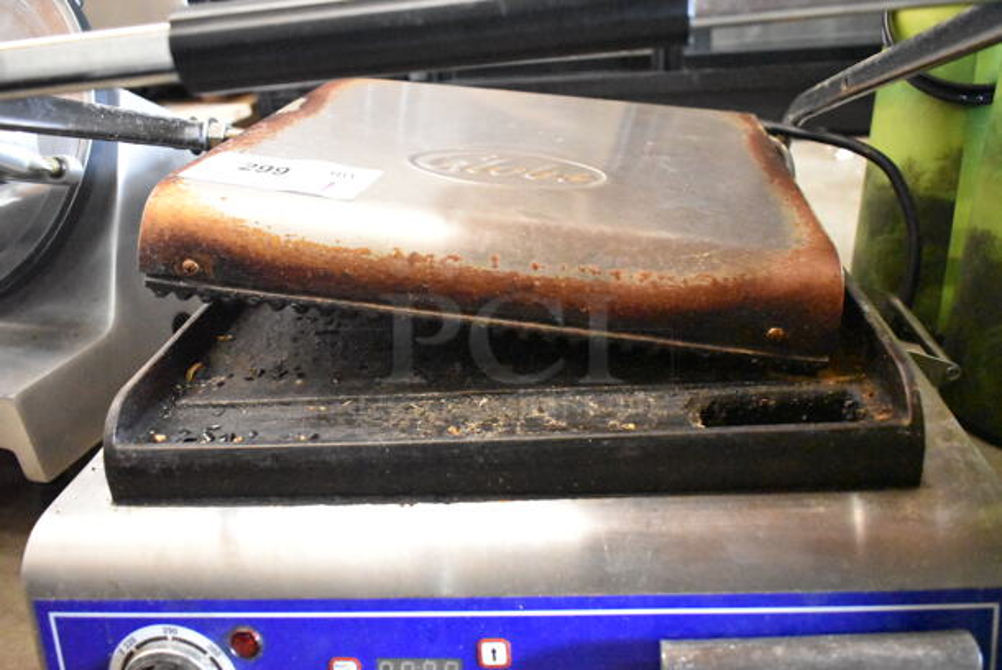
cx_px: 501
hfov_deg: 61.9
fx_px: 836
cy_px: 335
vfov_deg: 43.7
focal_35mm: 30
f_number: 3.5
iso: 16000
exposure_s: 1/125
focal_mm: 20
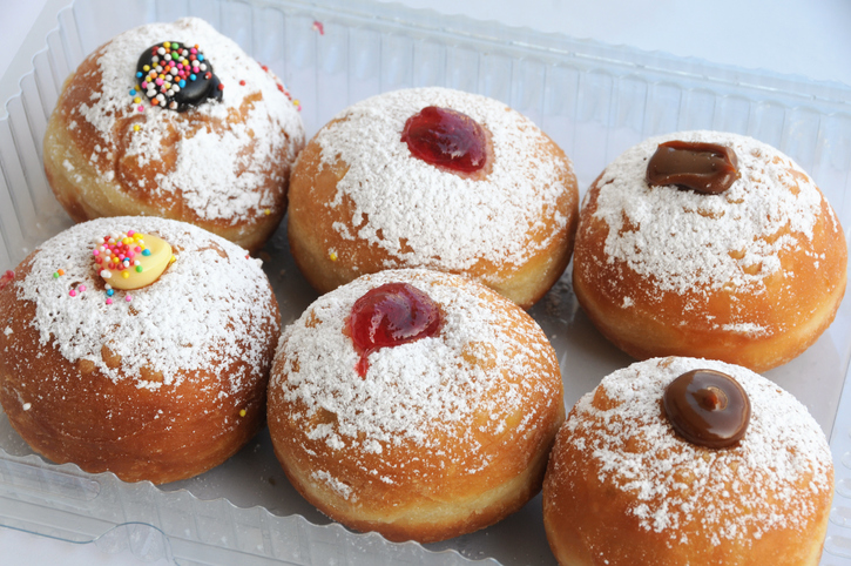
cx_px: 426
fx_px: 3188
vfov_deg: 10.1
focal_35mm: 135
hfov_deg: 15.2
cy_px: 283
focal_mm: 90
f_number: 10
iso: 200
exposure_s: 1/80
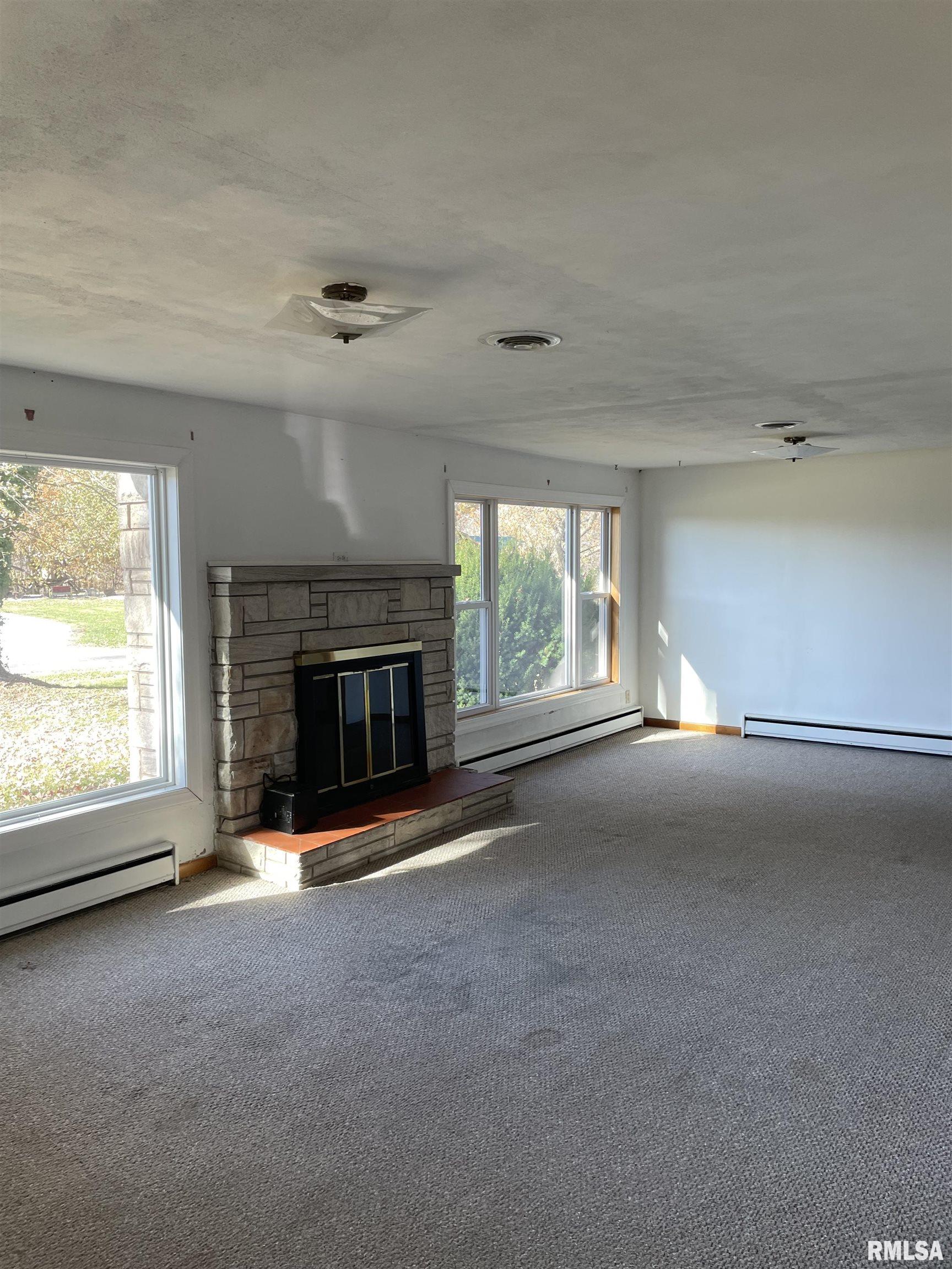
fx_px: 953
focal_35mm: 26
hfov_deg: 53.1
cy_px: 634
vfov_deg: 67.3
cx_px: 476
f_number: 1.6
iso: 50
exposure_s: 1/121
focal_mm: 4.2
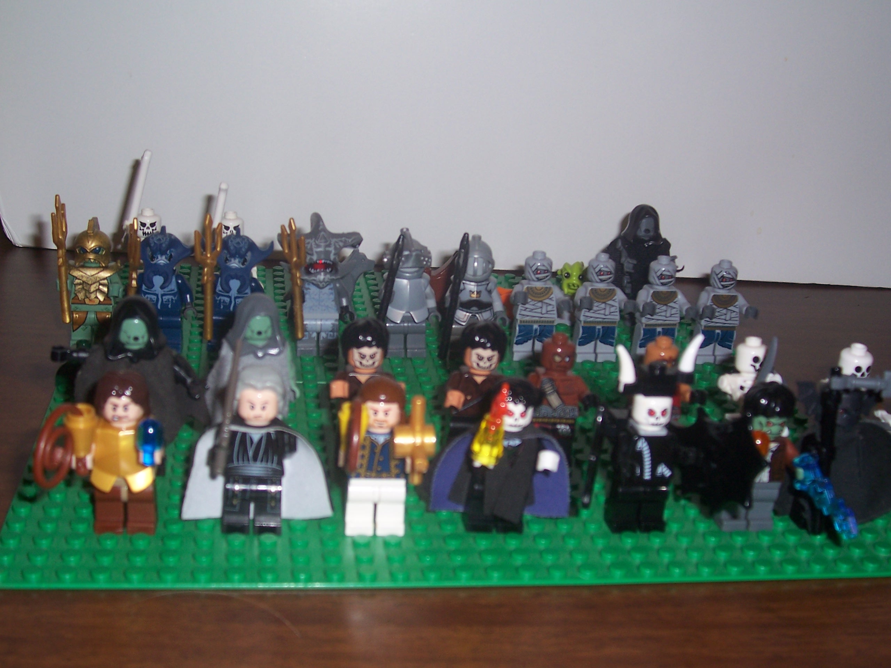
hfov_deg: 44.8
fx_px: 1081
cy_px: 334
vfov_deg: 34.3
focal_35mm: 42
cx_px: 446
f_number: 3
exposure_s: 1/60
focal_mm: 7
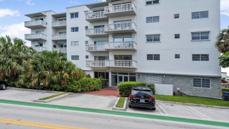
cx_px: 112
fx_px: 140
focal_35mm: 23
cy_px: 56
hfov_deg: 78.7
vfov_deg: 49.4
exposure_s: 1/200
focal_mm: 21
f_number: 8
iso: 100
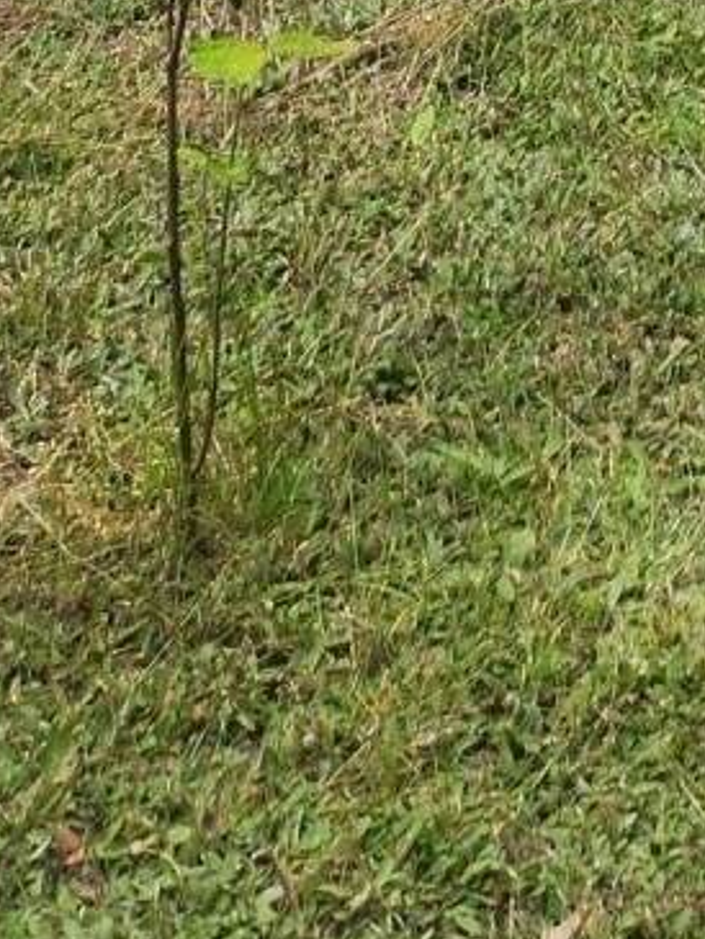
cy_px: -1456
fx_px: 3420
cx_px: 1323
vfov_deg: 11.9
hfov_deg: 10.9
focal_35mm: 126
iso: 20
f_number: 1.8
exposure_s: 1/1053
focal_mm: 5.4
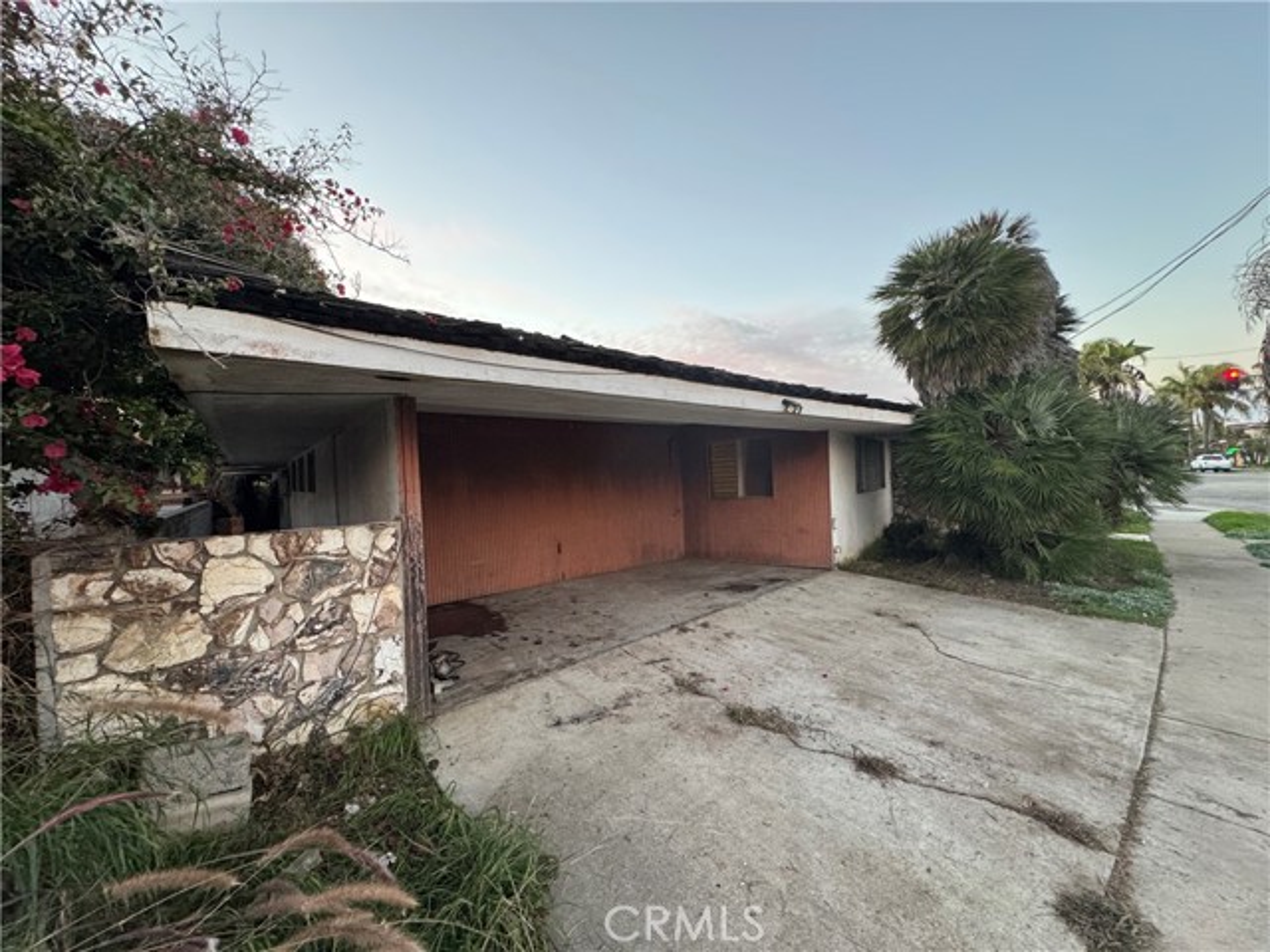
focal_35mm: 14
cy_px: 476
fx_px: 514
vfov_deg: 85.7
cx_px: 635
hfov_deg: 102.1
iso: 320
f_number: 2.2
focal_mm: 2.22
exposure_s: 1/99
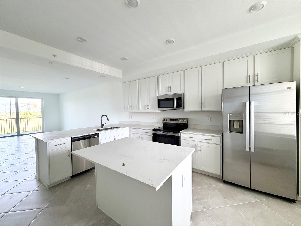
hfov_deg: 102.1
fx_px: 122
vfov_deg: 85.7
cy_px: 113
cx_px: 150
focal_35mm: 14
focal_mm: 2.22
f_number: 2.2
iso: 250
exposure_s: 1/121
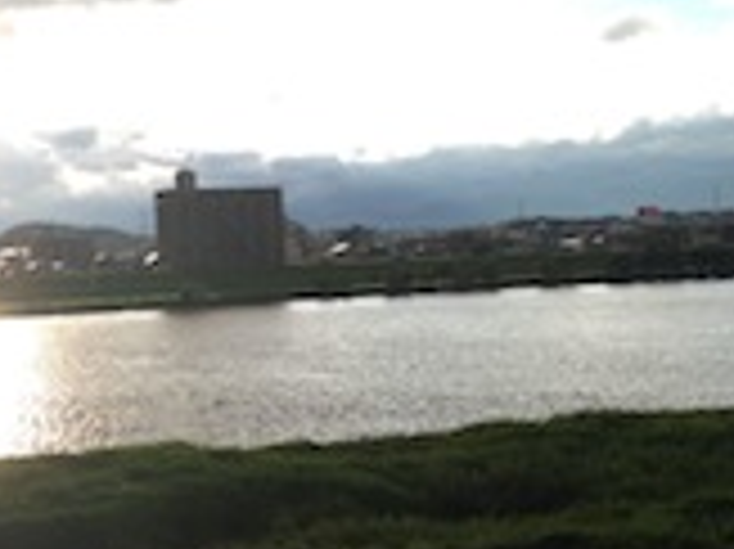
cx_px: -41
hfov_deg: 25.1
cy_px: 212
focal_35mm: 73
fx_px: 1547
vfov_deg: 20.1
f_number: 2.4
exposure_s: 1/753
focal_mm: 4.12
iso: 50
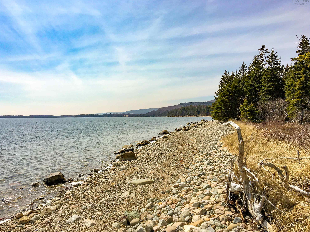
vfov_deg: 46.8
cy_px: 115
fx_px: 269
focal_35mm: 30
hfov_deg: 60.0
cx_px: 150
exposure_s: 1/3205
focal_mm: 4.15
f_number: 2.2
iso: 25
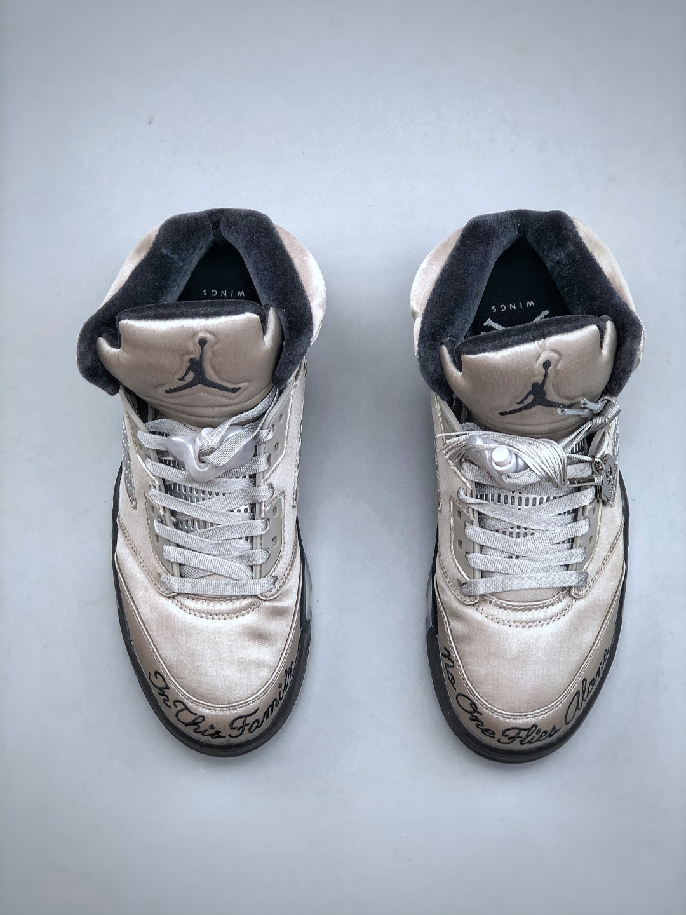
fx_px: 1506
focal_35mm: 57
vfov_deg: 33.8
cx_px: 343
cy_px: 458
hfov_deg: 25.7
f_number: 2.8
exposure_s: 1/33
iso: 20
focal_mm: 6.6
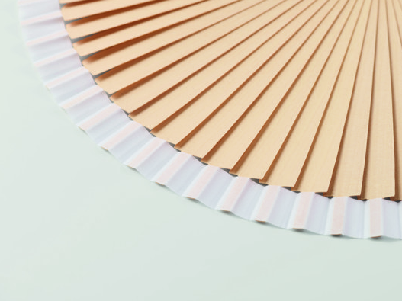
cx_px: 227
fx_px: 1335
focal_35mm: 115
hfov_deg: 17.1
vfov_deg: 12.9
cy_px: 149
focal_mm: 105
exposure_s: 1/125
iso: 100
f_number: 11
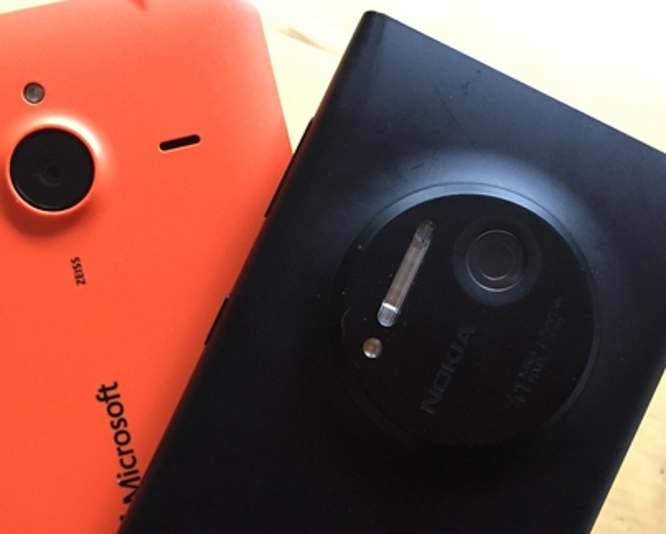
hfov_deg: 43.4
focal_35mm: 42
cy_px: 356
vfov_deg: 35.4
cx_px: 249
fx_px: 829
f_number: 2.2
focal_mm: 4.15
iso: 250
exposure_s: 1/24
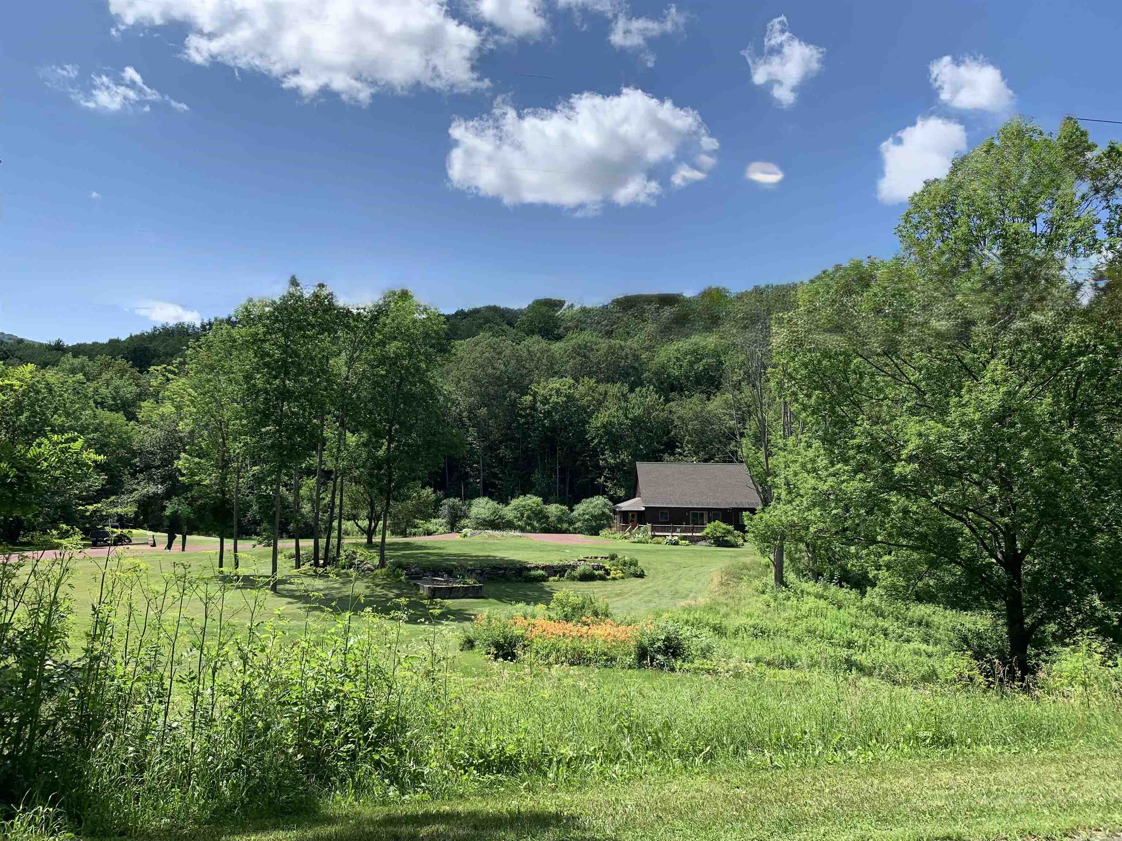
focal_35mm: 26
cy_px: 420
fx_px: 843
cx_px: 561
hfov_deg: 67.3
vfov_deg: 53.1
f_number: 1.8
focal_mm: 4.25
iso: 25
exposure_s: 1/2075
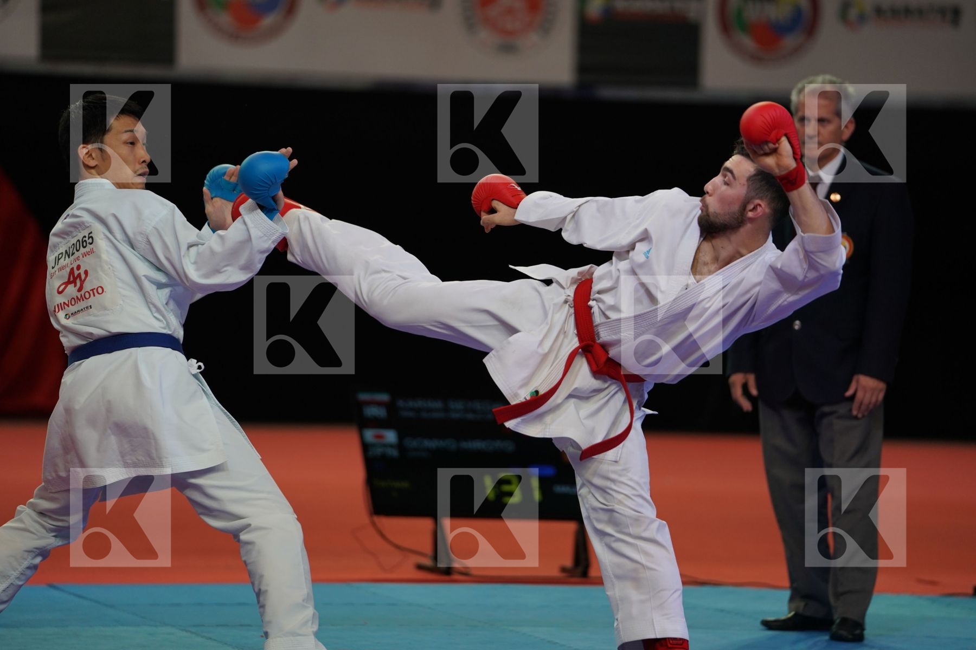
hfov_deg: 10.3
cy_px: 325
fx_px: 5422
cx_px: 488
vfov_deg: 6.9
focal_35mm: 200
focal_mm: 200
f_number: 2.8
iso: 640
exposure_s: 1/1000
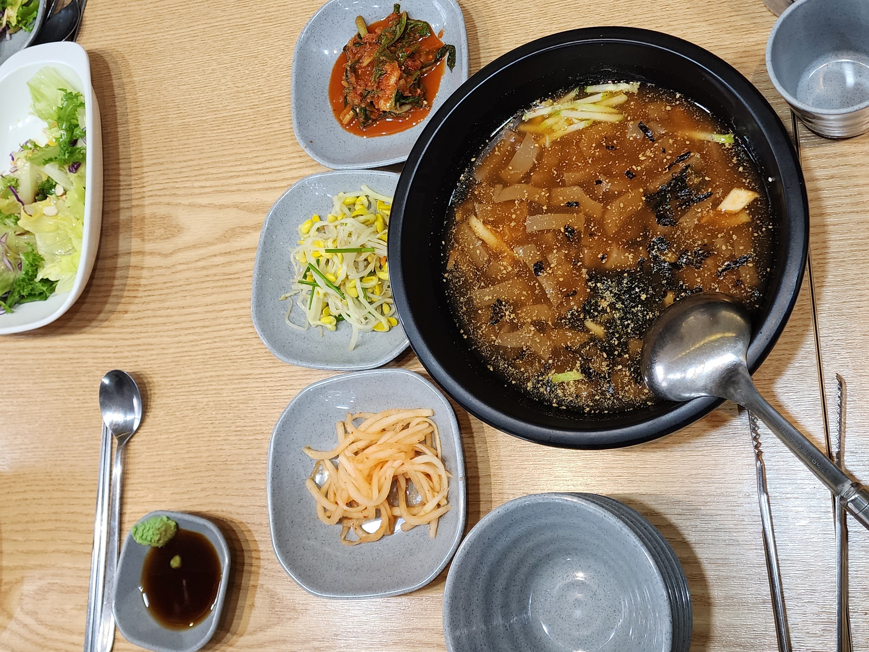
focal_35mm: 41
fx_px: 1029
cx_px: 469
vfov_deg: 34.8
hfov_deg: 45.7
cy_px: 225
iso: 400
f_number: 1.8
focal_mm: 6.4
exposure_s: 1/120
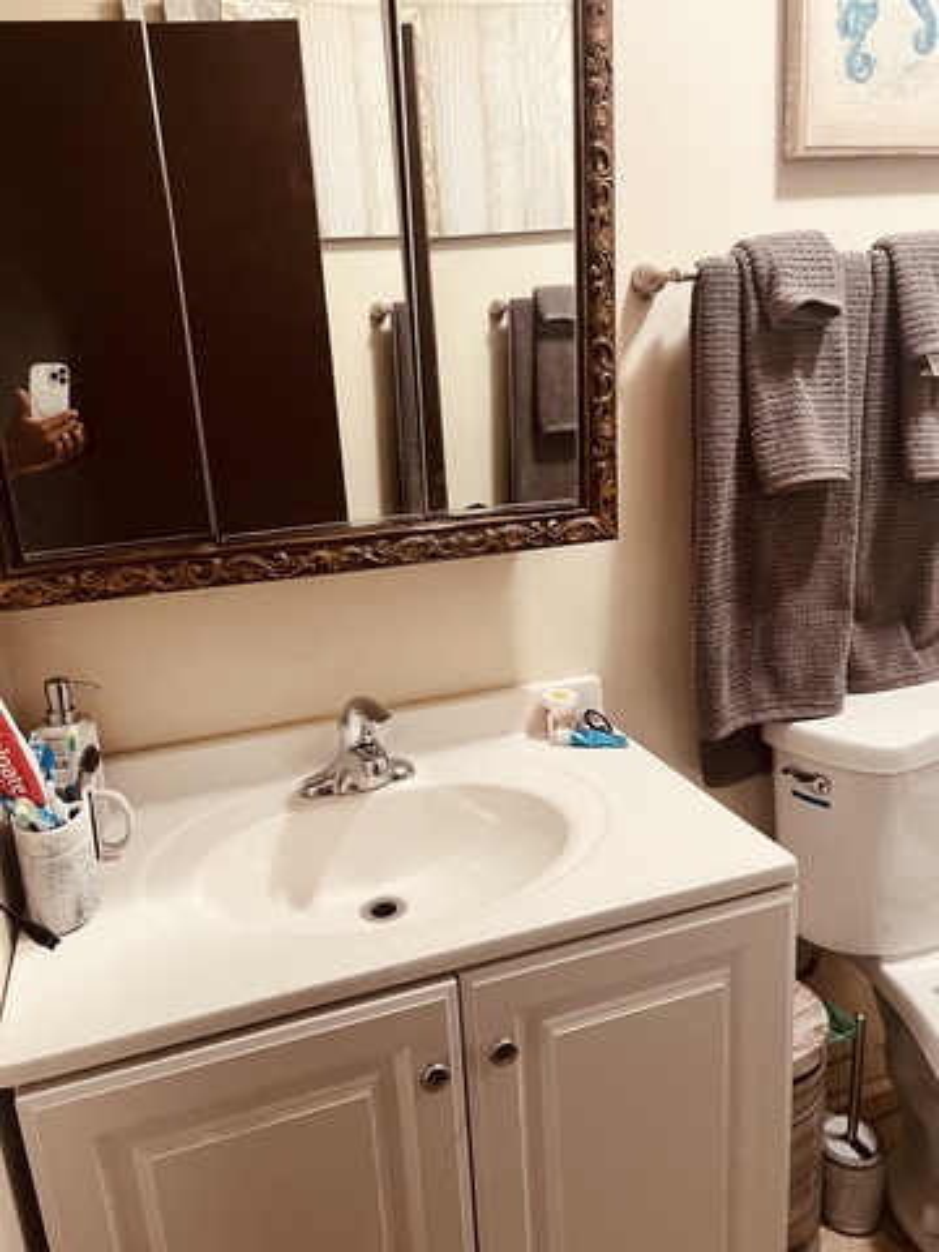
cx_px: 470
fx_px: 940
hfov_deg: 53.1
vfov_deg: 67.3
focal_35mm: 26
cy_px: 626
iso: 320
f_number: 1.5
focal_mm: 5.7
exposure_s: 1/60
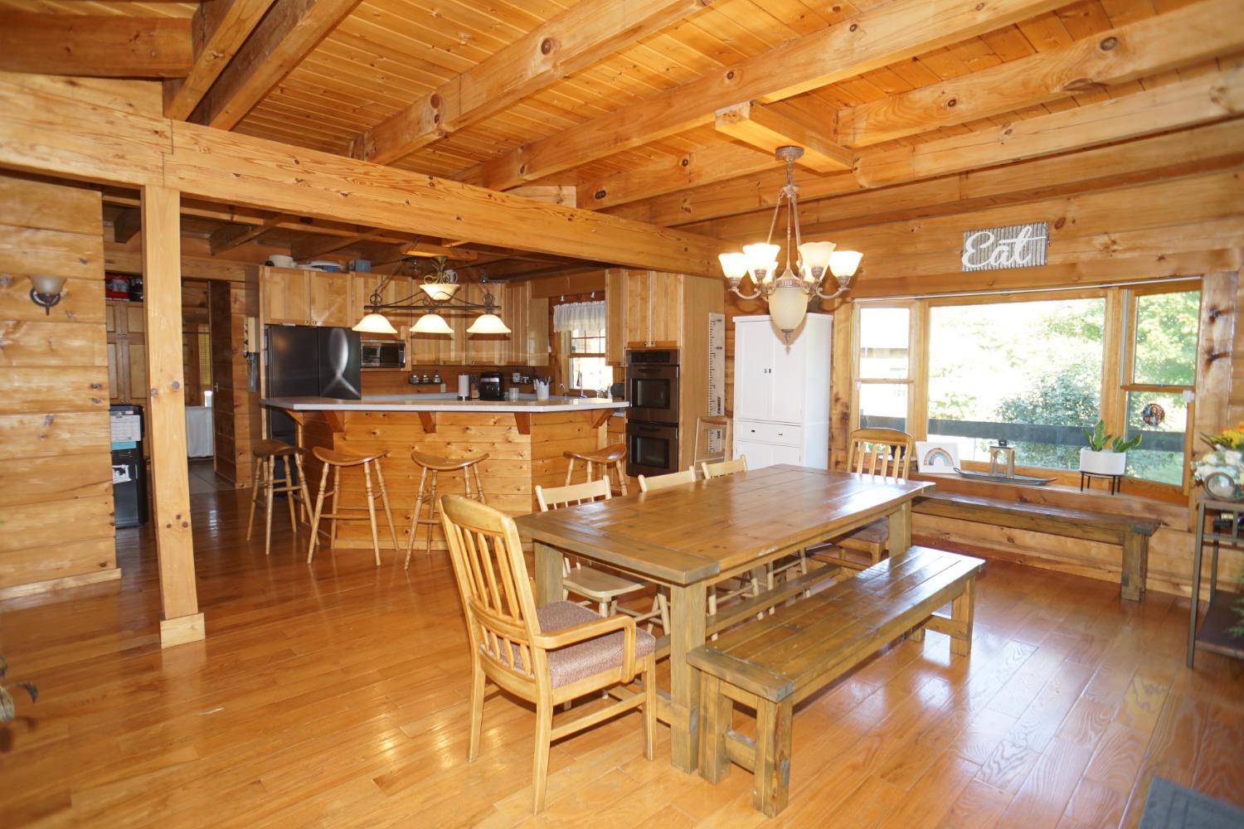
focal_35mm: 24
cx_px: 622
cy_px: 414
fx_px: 829
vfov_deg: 53.1
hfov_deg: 73.7
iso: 200
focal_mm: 16
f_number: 2.8
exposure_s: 1/60
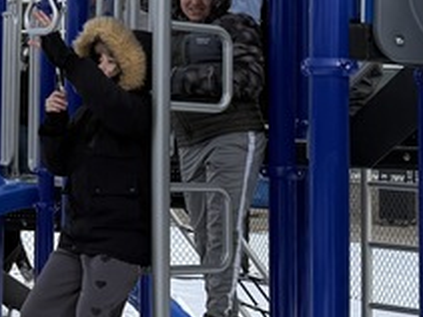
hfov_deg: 16.0
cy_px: -38
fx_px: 1392
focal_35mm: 114
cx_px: -188
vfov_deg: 12.7
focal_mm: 6.76
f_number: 1.78
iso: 80
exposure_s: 1/3953
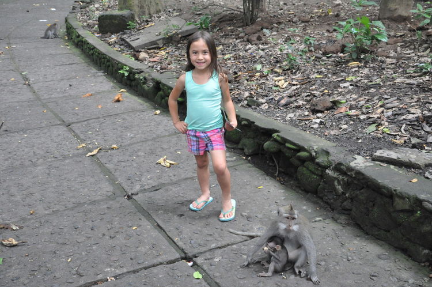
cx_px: 216
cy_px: 144
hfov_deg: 41.2
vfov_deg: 28.0
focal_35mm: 48
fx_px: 575
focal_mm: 32
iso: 2500
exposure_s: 1/40
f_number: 6.3
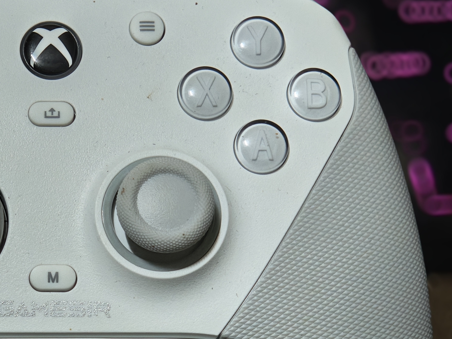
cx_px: 43
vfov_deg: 11.1
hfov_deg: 14.7
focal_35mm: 133
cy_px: 278
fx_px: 1737
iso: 4000
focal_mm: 9
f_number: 2
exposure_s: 1/50
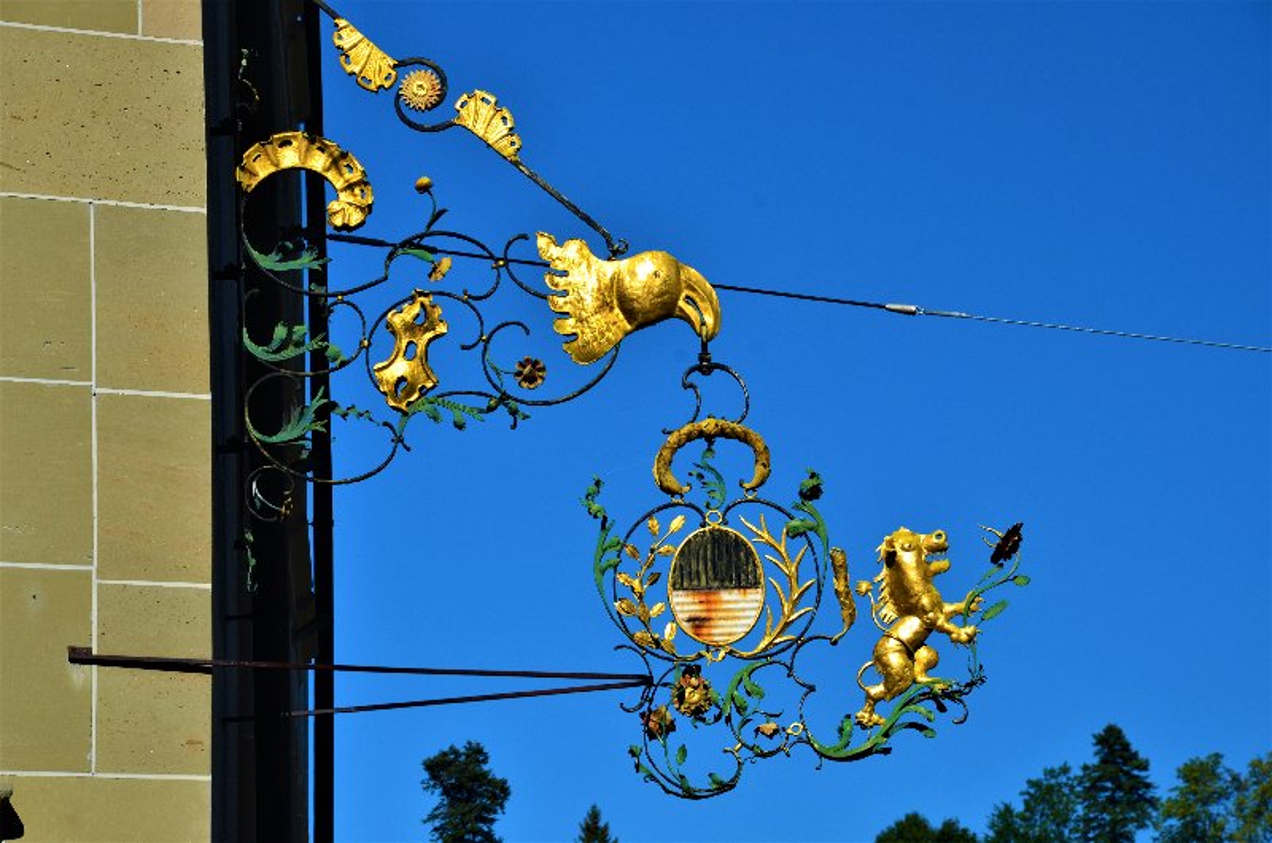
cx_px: 636
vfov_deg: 8.7
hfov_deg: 13.1
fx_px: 5554
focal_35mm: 158
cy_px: 422
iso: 320
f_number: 10
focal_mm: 105
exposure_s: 1/320
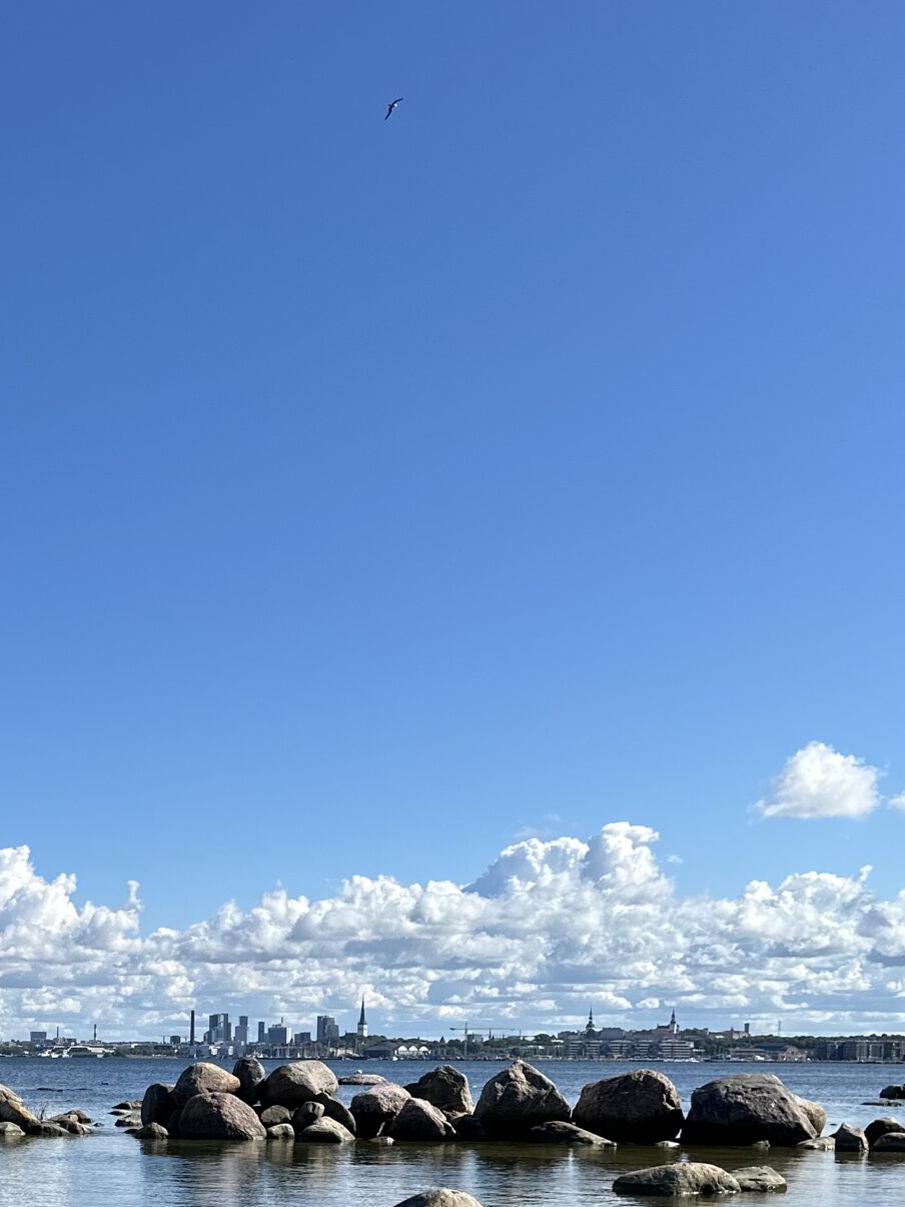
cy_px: 1160
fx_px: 1777
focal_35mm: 51
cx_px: 24
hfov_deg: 27.1
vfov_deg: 34.6
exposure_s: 1/7576
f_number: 1.78
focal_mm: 6.86
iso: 80
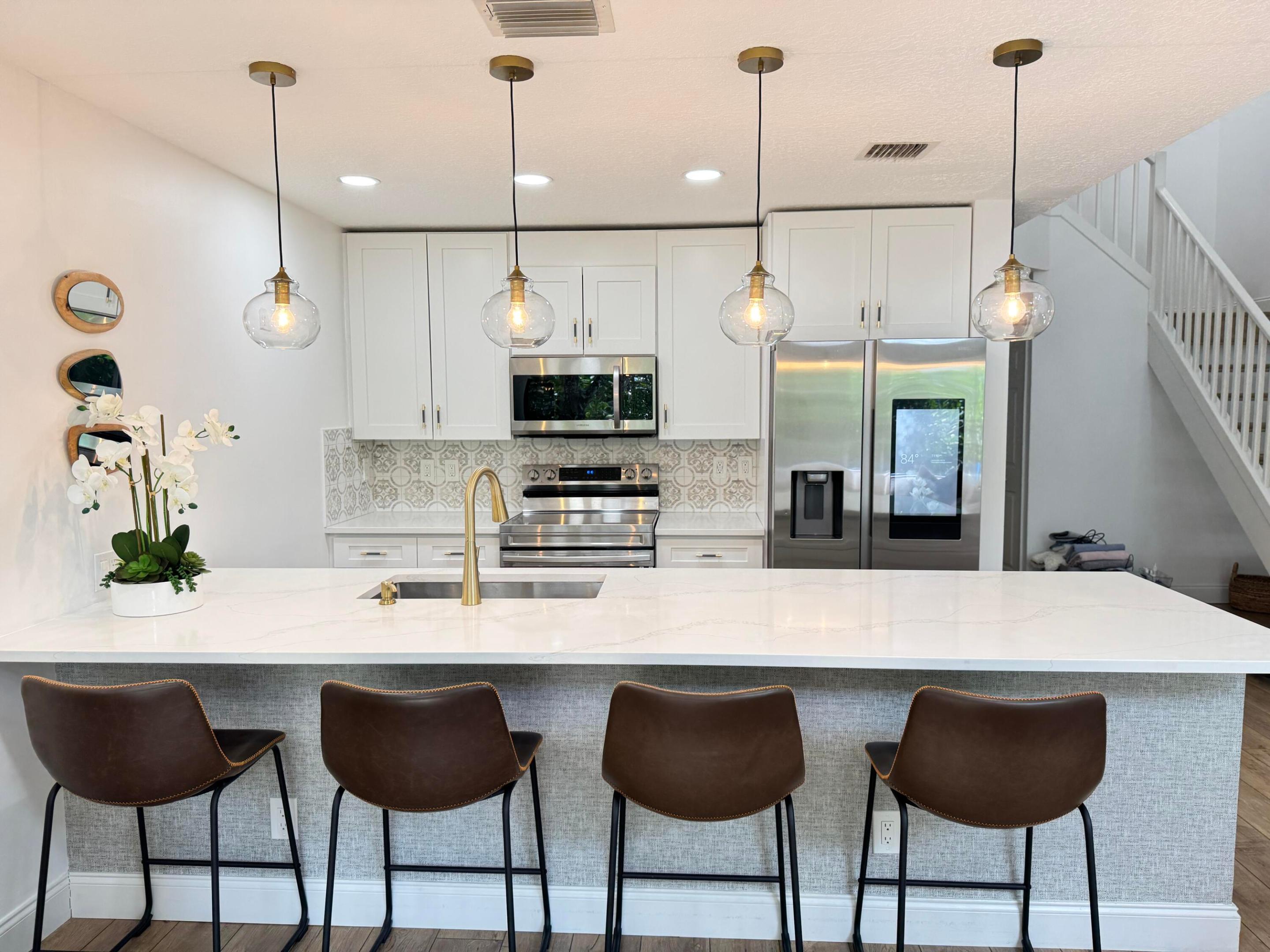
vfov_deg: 56.8
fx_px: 881
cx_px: 635
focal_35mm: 24
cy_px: 476
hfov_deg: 71.6
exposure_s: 1/120
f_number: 1.78
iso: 160
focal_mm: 6.76
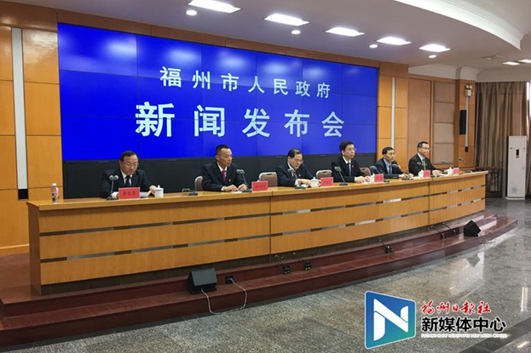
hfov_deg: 60.3
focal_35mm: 31
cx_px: 268
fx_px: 457
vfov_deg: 42.3
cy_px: 175
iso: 32
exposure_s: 1/33
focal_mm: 4.15
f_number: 2.2
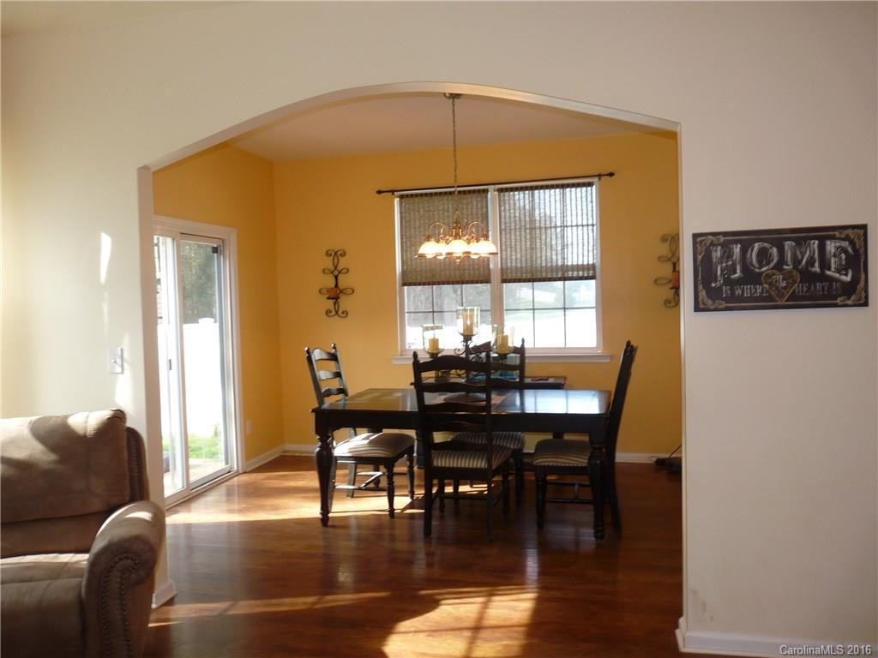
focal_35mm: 27
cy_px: 329
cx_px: 439
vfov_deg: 51.4
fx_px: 685
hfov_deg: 65.3
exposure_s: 1/25
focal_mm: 4.8
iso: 100
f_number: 2.8
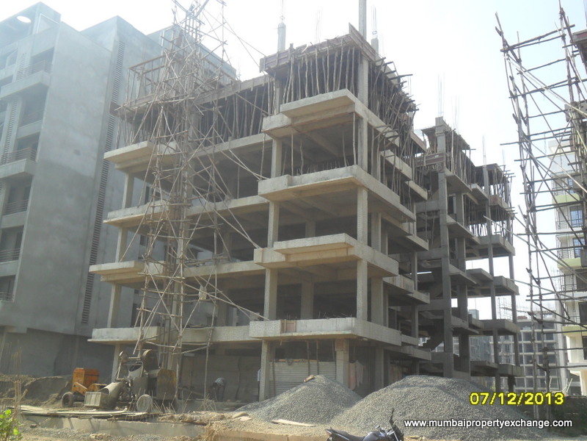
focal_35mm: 37
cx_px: 294
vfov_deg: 38.7
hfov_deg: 50.1
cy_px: 220
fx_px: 627
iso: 100
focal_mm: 6.6
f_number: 4
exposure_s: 1/350
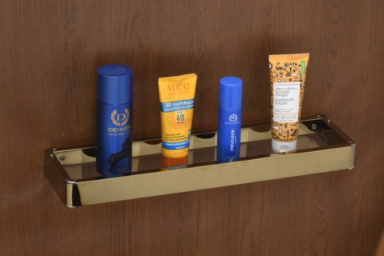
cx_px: 192
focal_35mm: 127
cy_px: 128
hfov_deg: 16.1
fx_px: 1355
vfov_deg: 10.8
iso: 80
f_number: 14
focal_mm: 85
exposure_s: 1/30
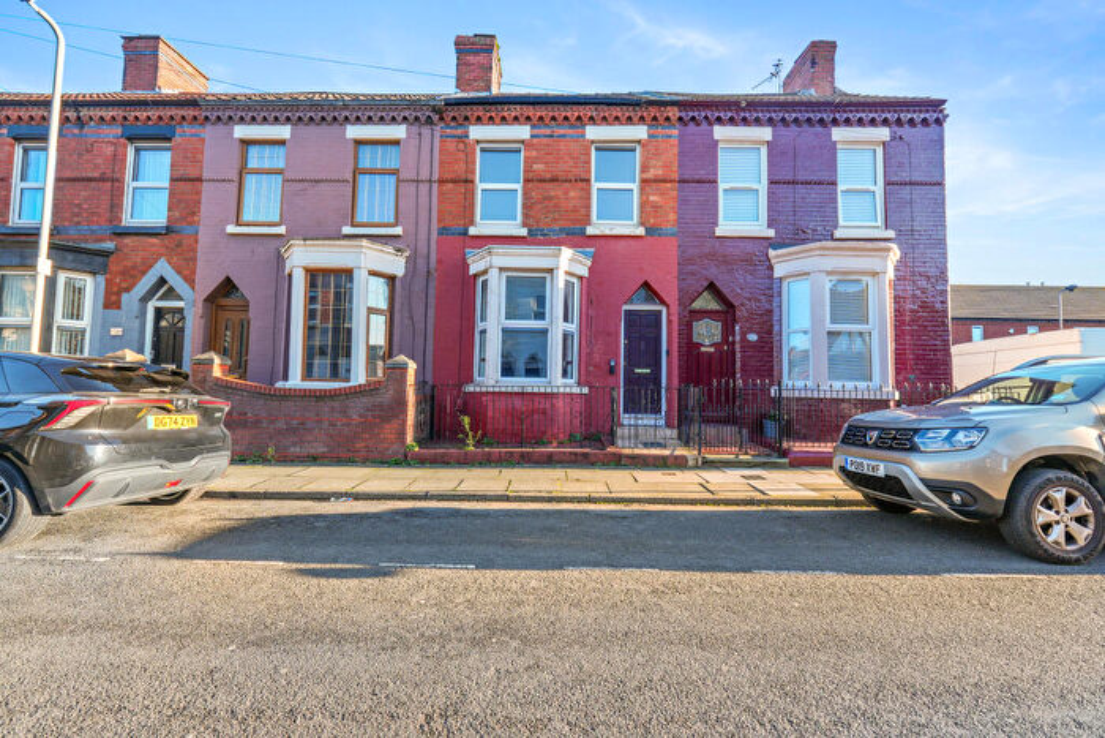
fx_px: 460
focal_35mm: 15
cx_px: 552
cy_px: 369
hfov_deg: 100.4
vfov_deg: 77.4
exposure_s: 1/100
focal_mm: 10
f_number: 5
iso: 100
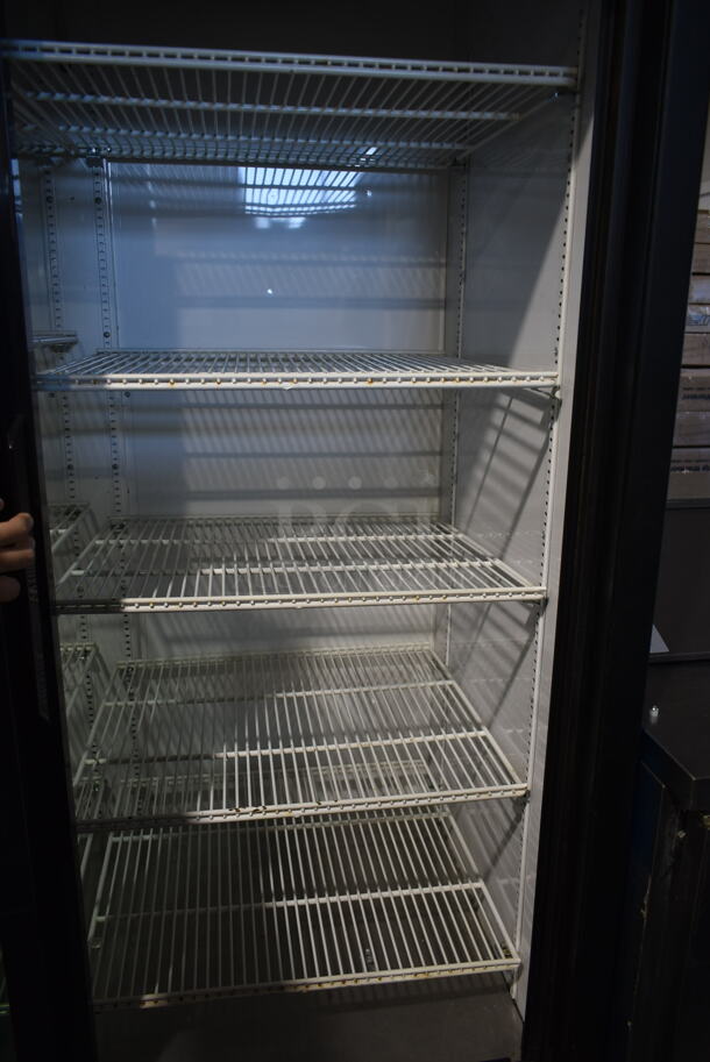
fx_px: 797
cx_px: 355
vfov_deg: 67.3
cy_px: 531
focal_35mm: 27
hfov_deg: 48.0
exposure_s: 1/30
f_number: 3.5
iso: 280
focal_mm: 18
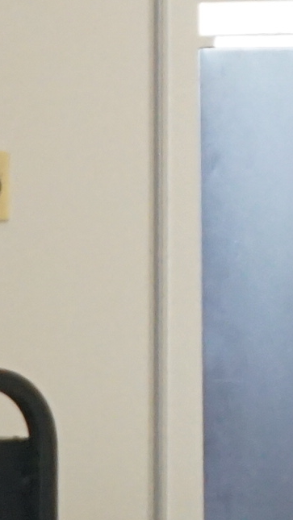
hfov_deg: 2.8
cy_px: -160
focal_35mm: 424
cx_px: 1023
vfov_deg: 5.1
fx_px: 5856
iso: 2500
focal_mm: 45
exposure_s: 1/160
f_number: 5.6
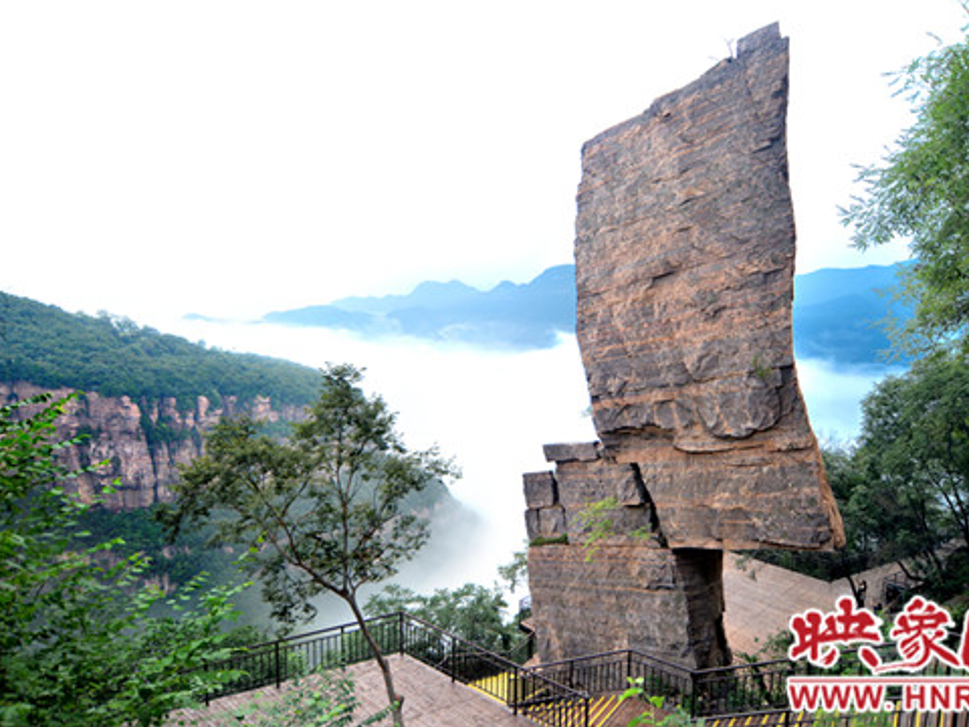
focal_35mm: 22
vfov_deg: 61.1
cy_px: 359
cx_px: 503
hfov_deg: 76.4
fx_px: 616
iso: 200
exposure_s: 1/250
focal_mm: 20
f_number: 5
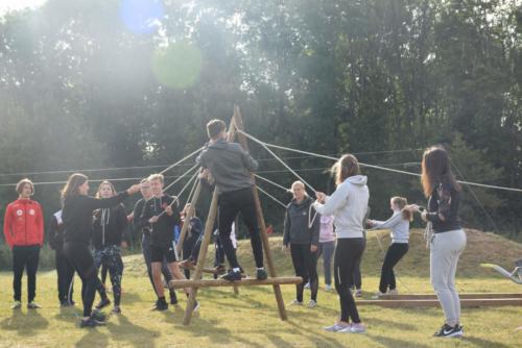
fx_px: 979
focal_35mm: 68
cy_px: 174
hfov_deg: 29.8
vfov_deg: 20.2
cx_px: 261
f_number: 8
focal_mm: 45
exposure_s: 1/250
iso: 250
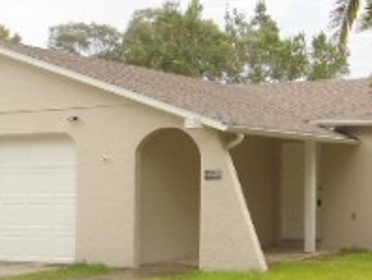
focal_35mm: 84
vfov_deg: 17.6
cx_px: 387
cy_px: 160
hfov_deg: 22.2
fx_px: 904
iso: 80
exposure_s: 1/320
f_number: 2.8
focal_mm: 4.7
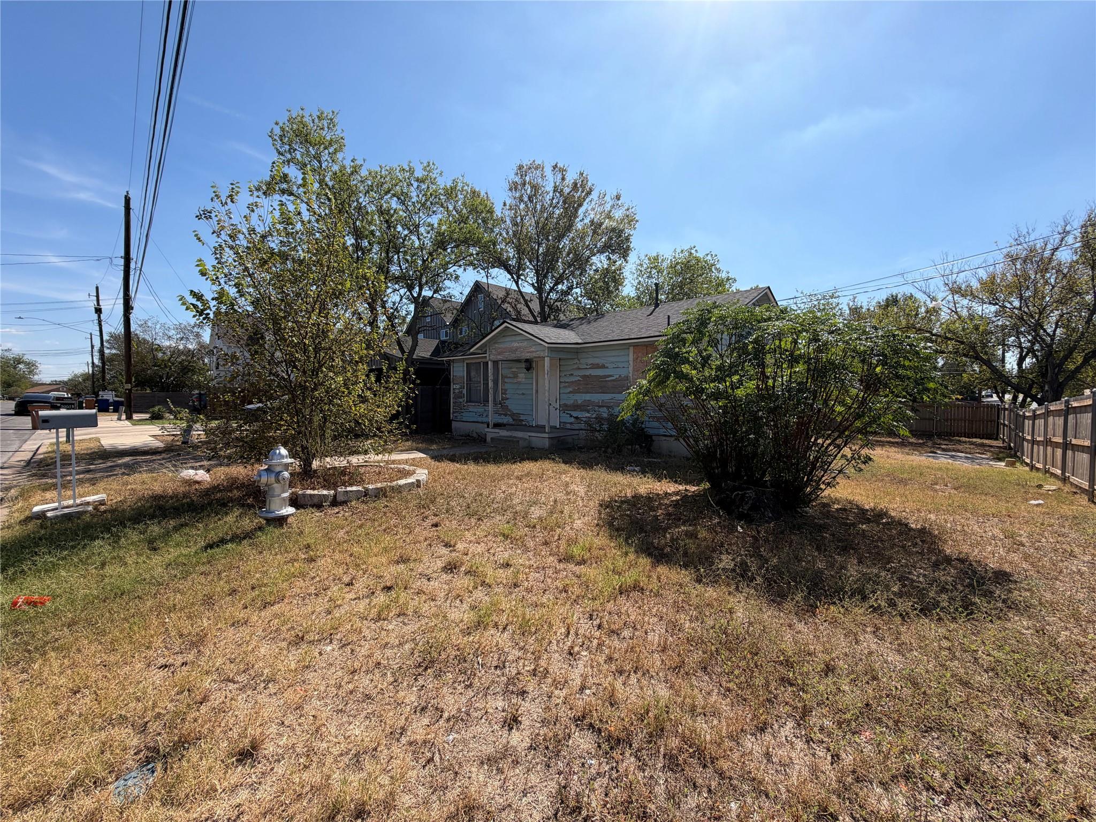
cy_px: 411
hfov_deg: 102.1
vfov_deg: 85.7
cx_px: 548
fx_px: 443
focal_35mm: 14
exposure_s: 1/876
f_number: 2.2
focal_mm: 2.22
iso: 20
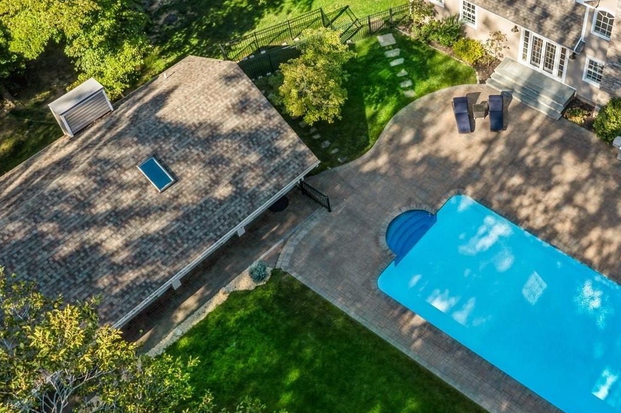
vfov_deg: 29.8
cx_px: 435
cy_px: 176
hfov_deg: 42.8
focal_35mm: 45
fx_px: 776
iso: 100
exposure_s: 1/50
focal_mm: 10.26
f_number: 3.5
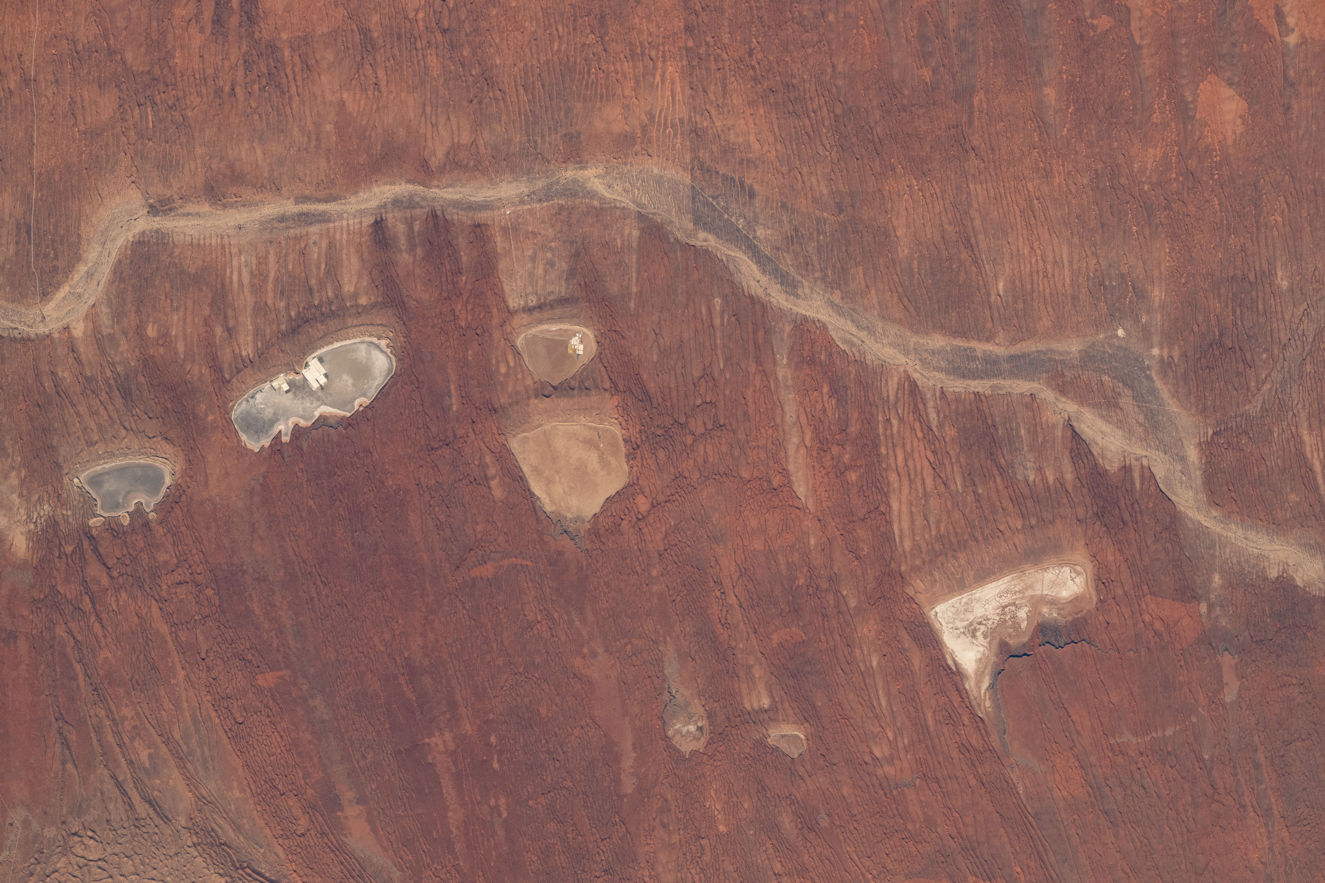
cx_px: 662
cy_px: 442
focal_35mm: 400
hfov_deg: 5.2
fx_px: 14721
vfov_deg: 3.4
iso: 640
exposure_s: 1/2000
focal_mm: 400
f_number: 9
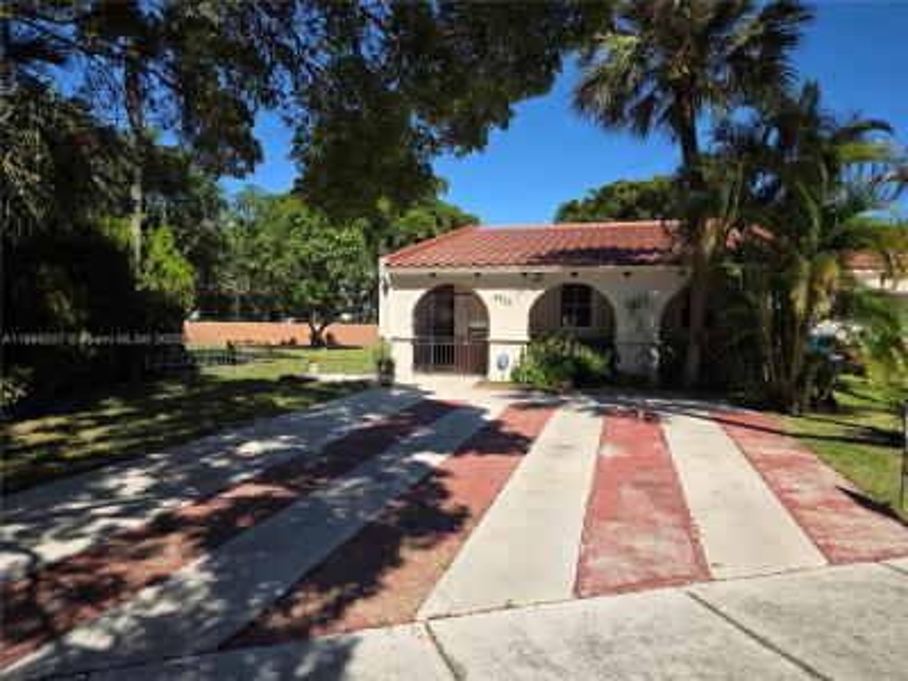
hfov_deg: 73.9
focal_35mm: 23
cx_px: 454
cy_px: 340
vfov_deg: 58.9
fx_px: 603
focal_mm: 6.3
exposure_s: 1/5017
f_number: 1.7
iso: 80
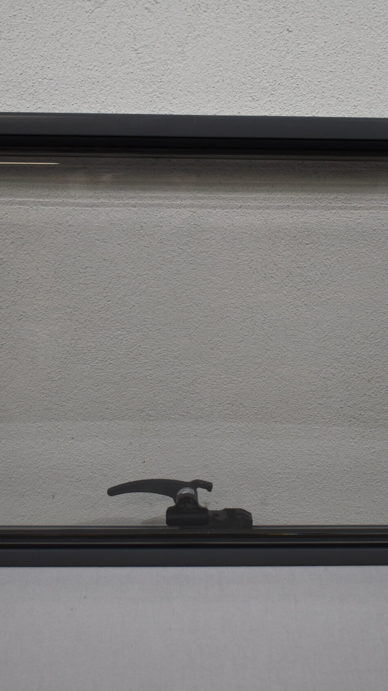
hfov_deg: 20.1
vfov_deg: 35.0
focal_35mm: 60
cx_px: 196
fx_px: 1094
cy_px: 346
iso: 450
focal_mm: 25
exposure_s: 1/250
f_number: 4
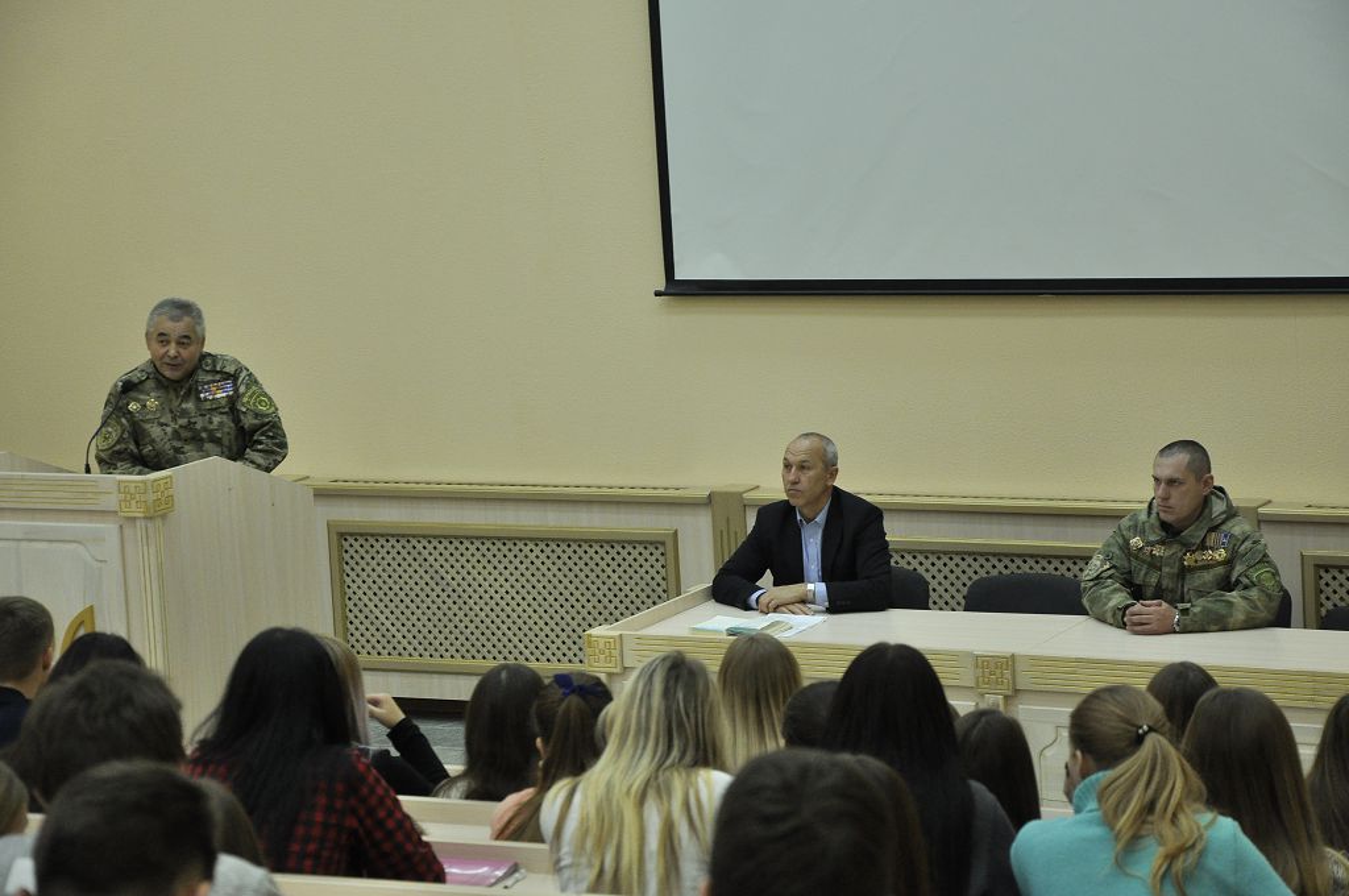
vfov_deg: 13.0
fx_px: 3930
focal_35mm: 105
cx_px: 674
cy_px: 448
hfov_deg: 19.5
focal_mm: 70
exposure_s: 1/60
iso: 1000
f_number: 5.3
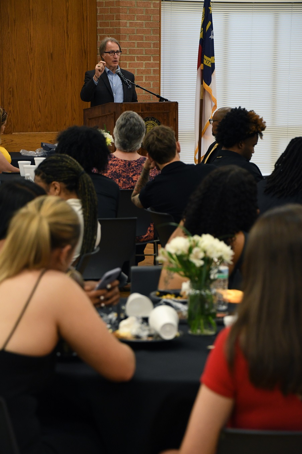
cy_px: 227
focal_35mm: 120
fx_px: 1510
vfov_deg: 17.1
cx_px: 151
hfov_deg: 11.4
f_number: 6.3
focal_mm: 80
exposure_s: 1/60
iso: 2000
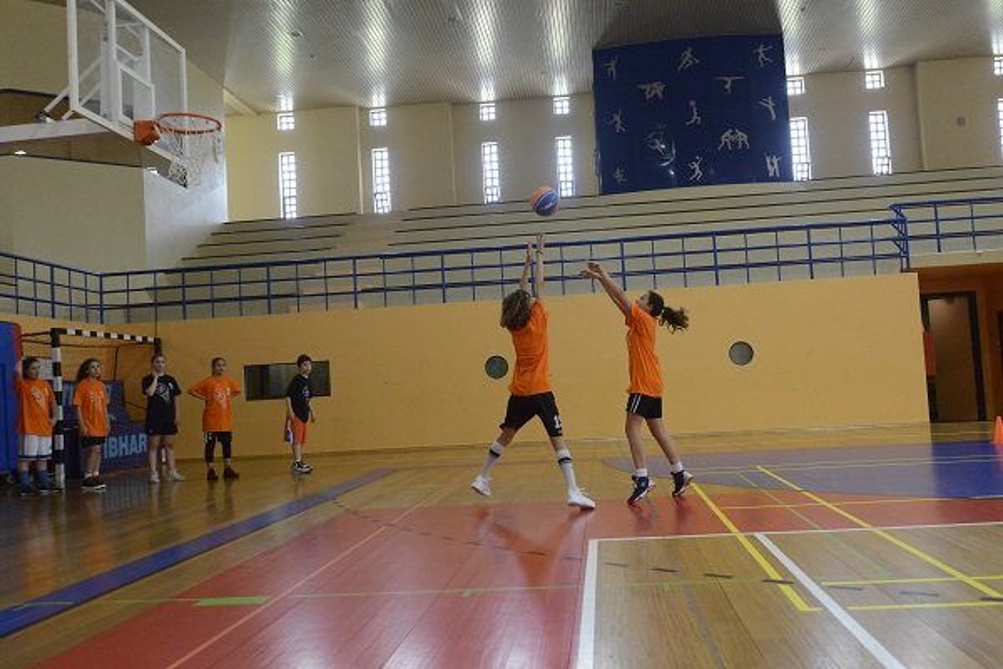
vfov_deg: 41.1
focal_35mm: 32
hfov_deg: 58.7
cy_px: 334
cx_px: 502
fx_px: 891
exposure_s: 1/400
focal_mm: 32
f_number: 5
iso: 6400
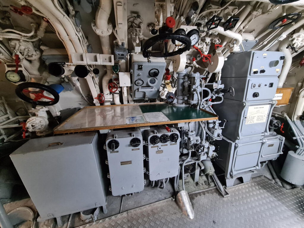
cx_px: 152
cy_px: 114
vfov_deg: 89.9
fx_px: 114
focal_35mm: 13
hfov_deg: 106.2
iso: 800
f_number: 2.2
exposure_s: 1/25
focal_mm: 2.2
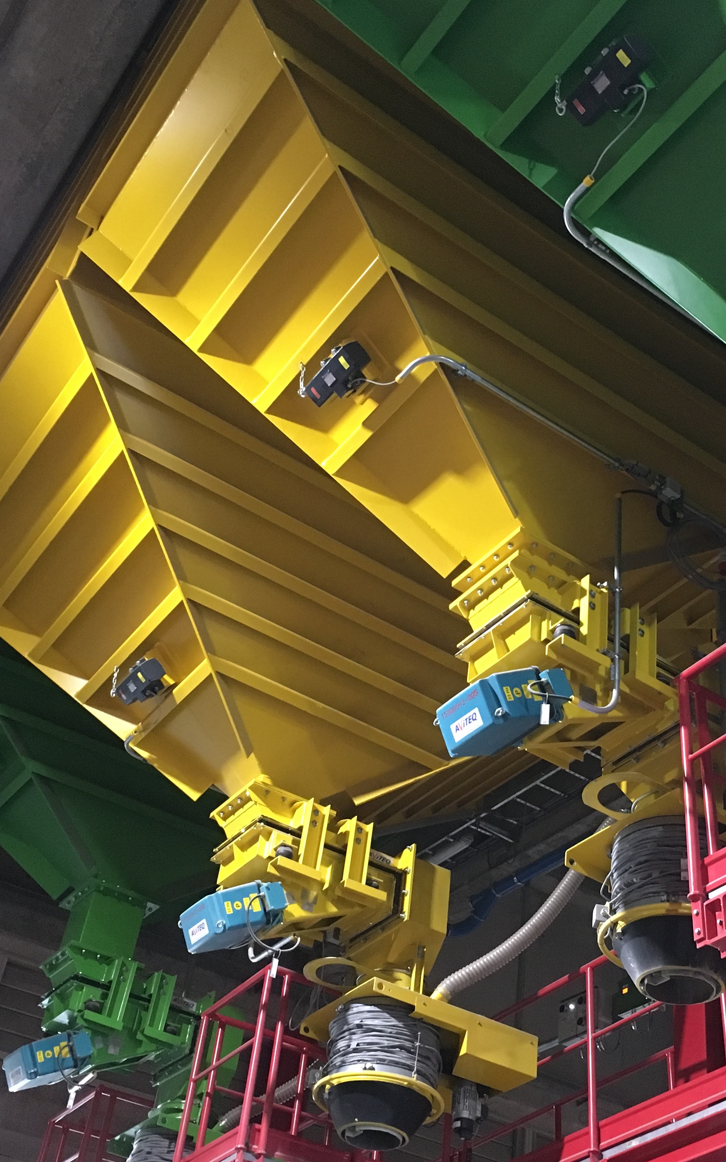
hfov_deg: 30.3
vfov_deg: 47.2
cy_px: 583
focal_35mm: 42
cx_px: 487
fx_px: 1330
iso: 200
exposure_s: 1/17
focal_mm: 4.15
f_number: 2.2
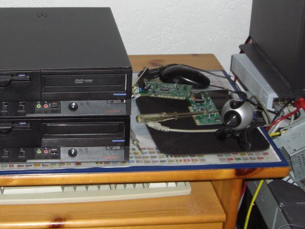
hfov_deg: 24.9
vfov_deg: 19.1
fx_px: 678
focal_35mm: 77
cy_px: 91
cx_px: 58
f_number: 3
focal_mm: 7.6
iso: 200
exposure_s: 1/60
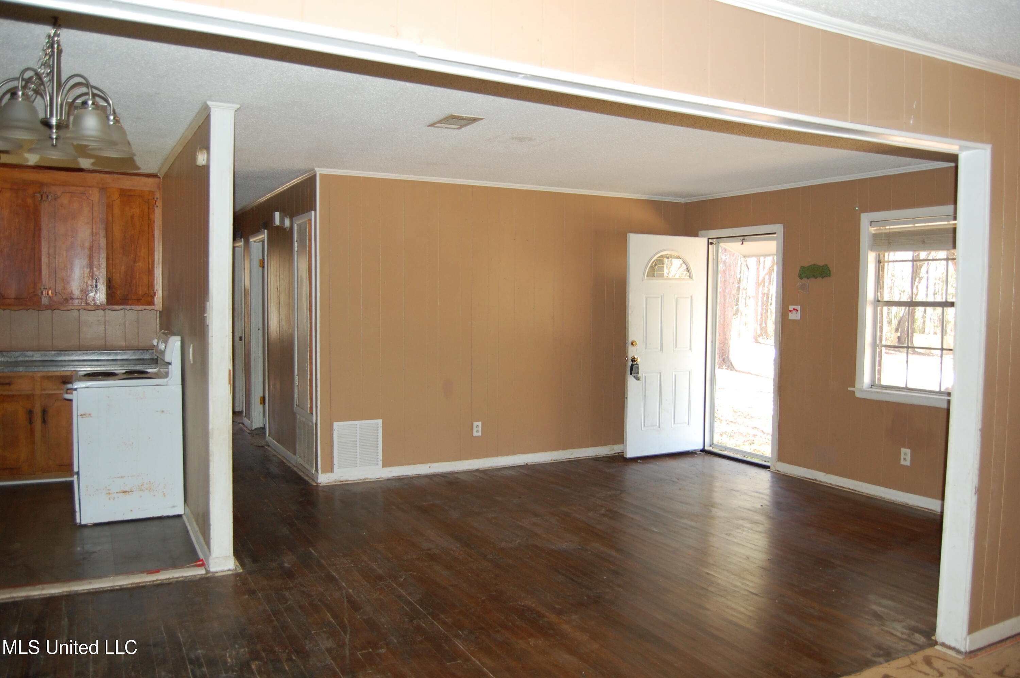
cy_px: 339
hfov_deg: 67.4
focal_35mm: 27
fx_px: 764
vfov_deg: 47.8
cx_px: 510
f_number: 3.5
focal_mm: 18
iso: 400
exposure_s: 1/60
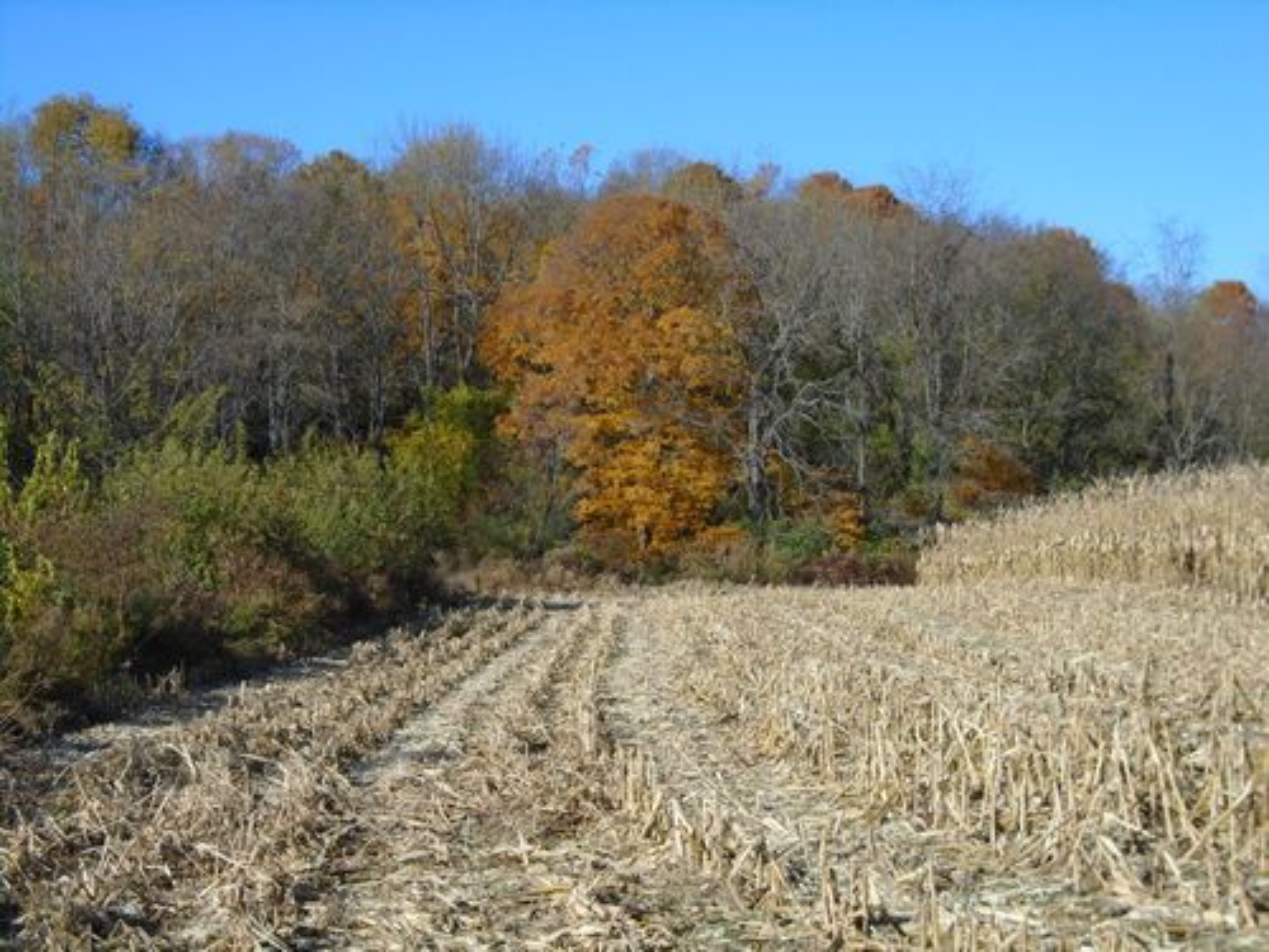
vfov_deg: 21.6
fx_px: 2493
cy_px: 476
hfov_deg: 28.6
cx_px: 634
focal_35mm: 68
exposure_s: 1/400
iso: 100
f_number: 5.5
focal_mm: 12
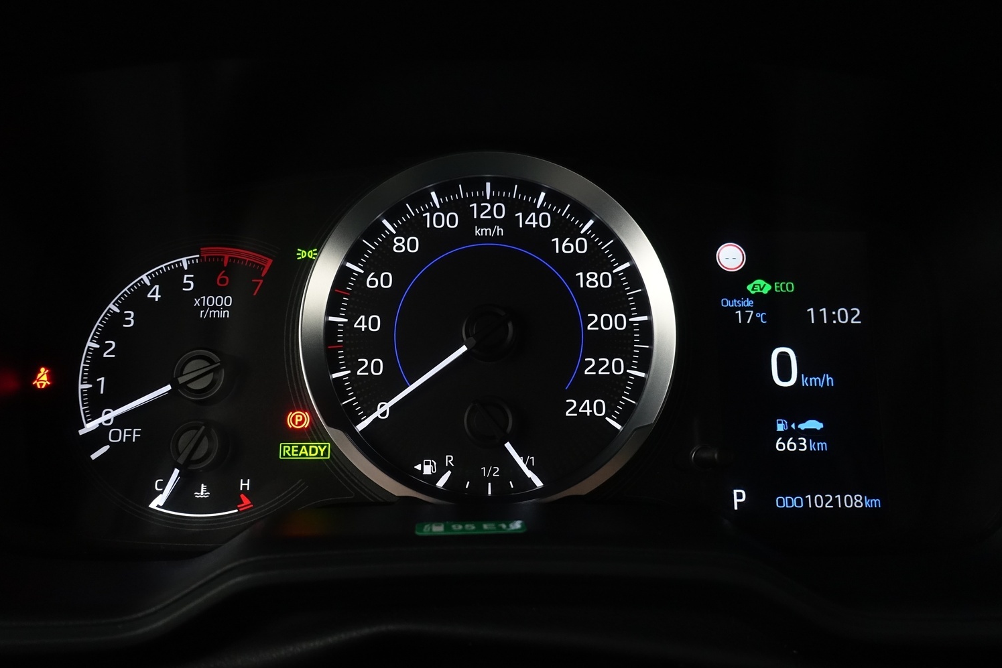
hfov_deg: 69.4
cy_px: 346
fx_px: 724
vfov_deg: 49.6
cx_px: 488
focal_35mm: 26
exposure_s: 1/50
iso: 1000
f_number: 2.5
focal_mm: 8.8
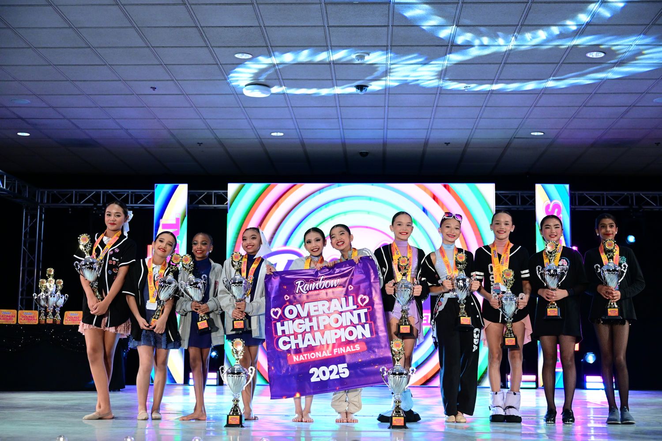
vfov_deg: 26.5
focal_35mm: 51
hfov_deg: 38.9
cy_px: 220
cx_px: 331
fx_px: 938
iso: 3200
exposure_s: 1/1000
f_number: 3.2
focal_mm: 51
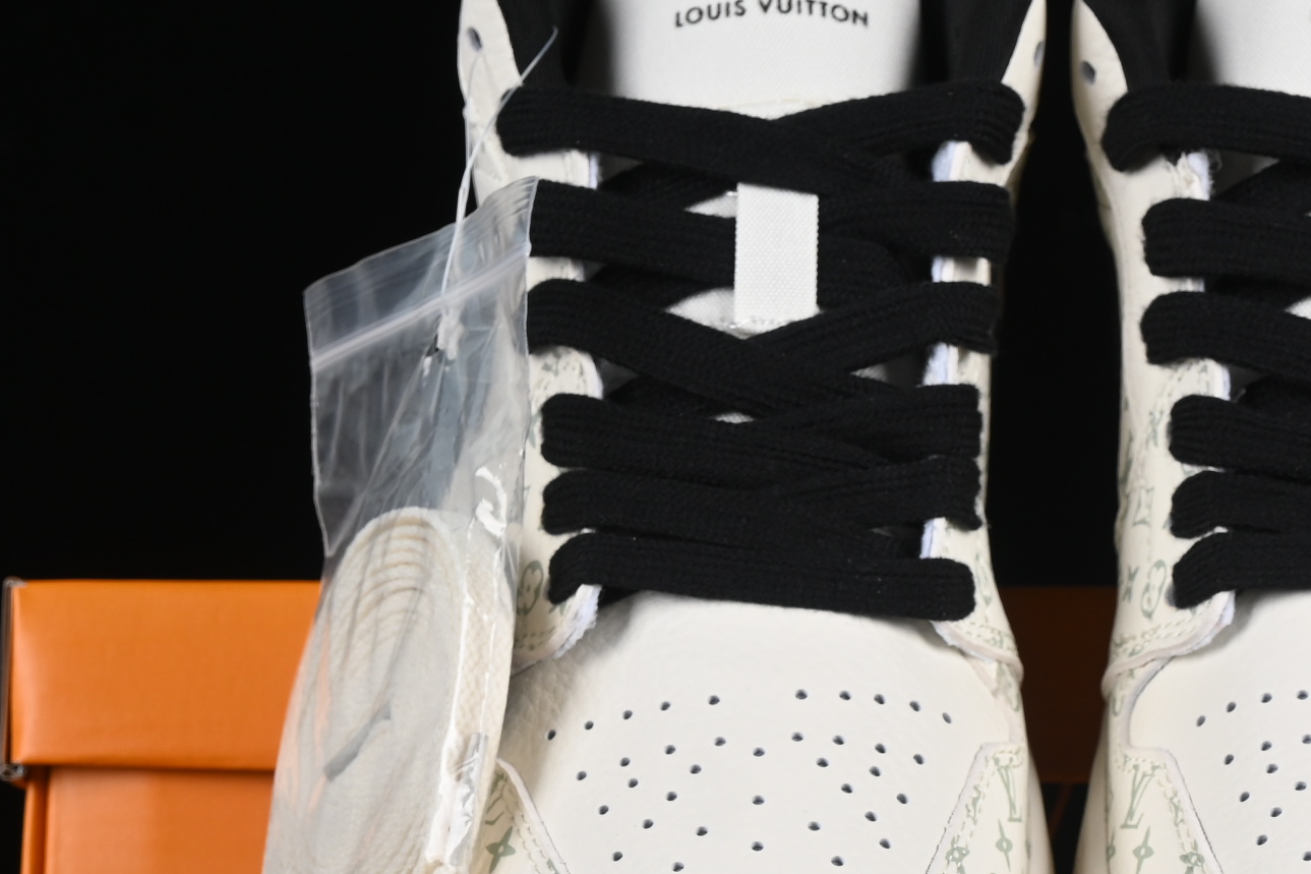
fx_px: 5898
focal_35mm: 162
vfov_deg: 8.5
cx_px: 1050
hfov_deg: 12.6
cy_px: 644
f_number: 8
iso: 160
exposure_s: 1/80
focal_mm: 50
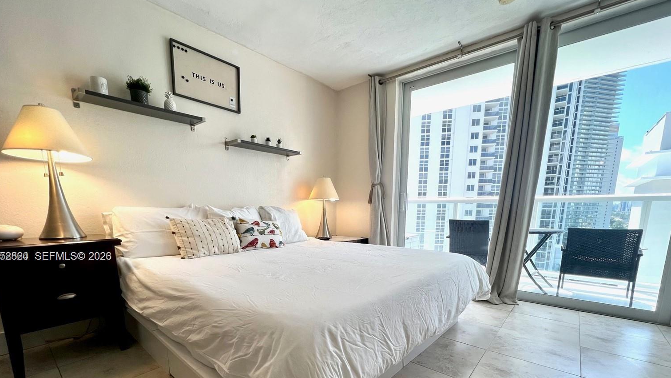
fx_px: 267
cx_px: 329
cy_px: 257
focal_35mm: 15
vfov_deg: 68.2
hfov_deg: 103.0
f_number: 1.8
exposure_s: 1/165
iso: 32
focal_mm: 1.57
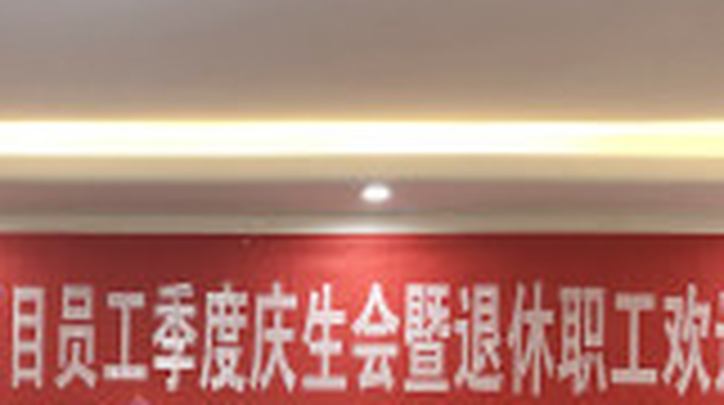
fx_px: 1457
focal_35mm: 76
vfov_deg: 15.3
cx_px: 130
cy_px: 482
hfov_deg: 27.3
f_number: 1.8
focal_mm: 3.99
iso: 50
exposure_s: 1/17
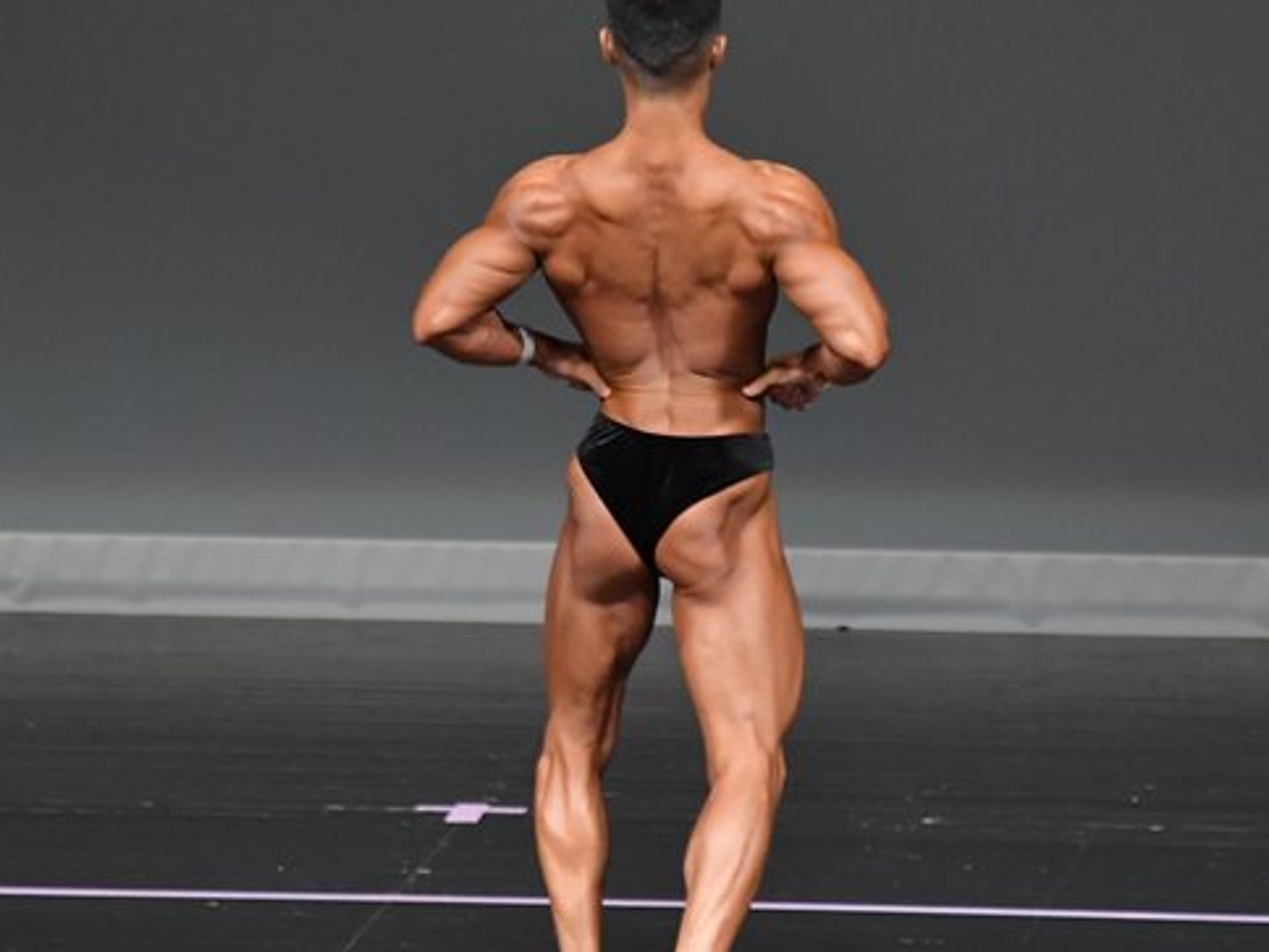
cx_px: 746
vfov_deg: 2.6
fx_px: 21152
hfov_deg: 3.4
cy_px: 501
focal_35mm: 577
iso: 4000
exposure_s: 1/400
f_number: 5.6
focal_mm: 250
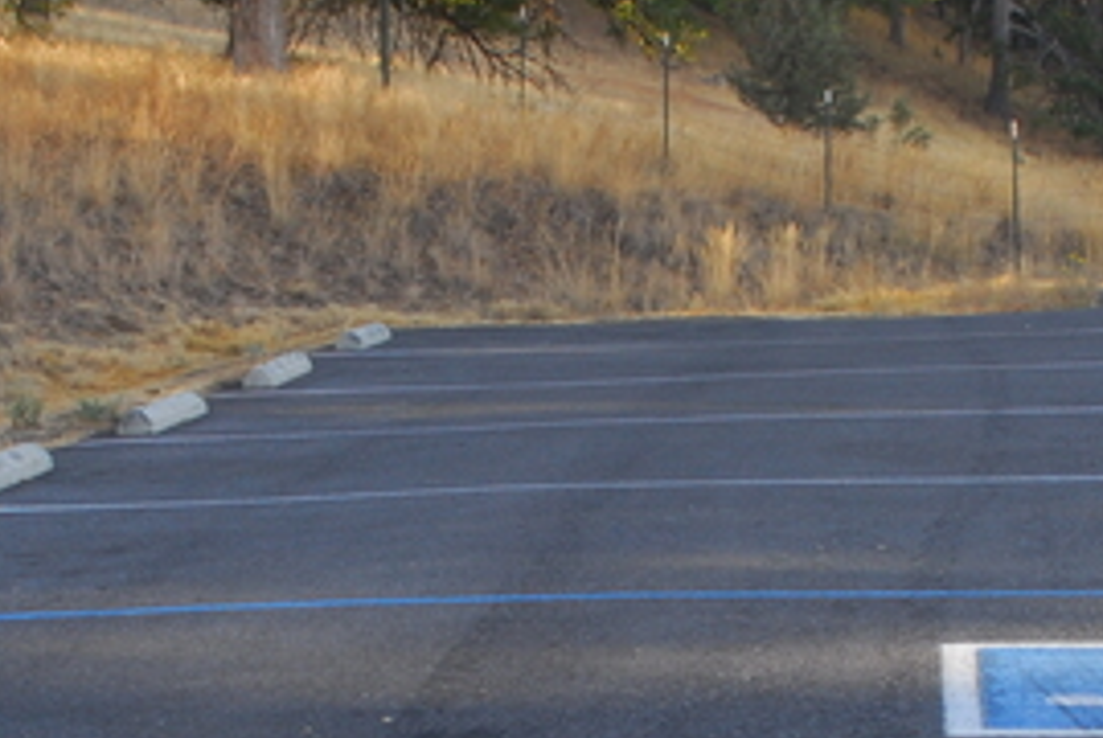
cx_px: 636
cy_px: 625
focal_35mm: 98
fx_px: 3006
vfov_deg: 13.9
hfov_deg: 20.8
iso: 200
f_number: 6.3
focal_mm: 22
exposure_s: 1/80
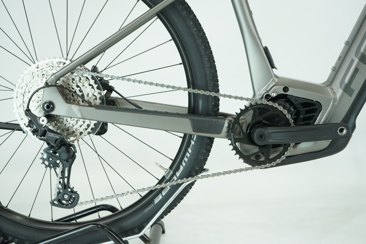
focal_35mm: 55
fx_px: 559
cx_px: 183
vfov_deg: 24.6
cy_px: 122
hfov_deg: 36.2
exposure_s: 1/200
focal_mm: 55
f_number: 5.6
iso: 1600
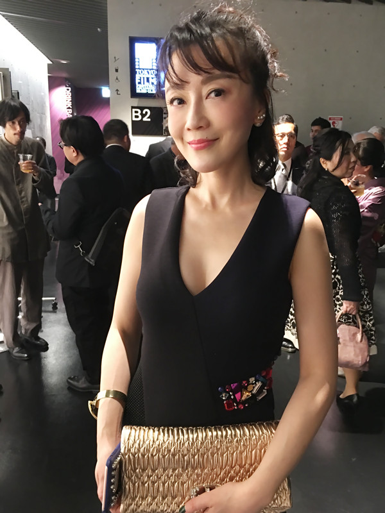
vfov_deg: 61.7
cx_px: 192
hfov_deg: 48.2
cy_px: 256
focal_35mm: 29
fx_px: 430
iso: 64
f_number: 2.2
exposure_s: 1/4
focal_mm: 4.15
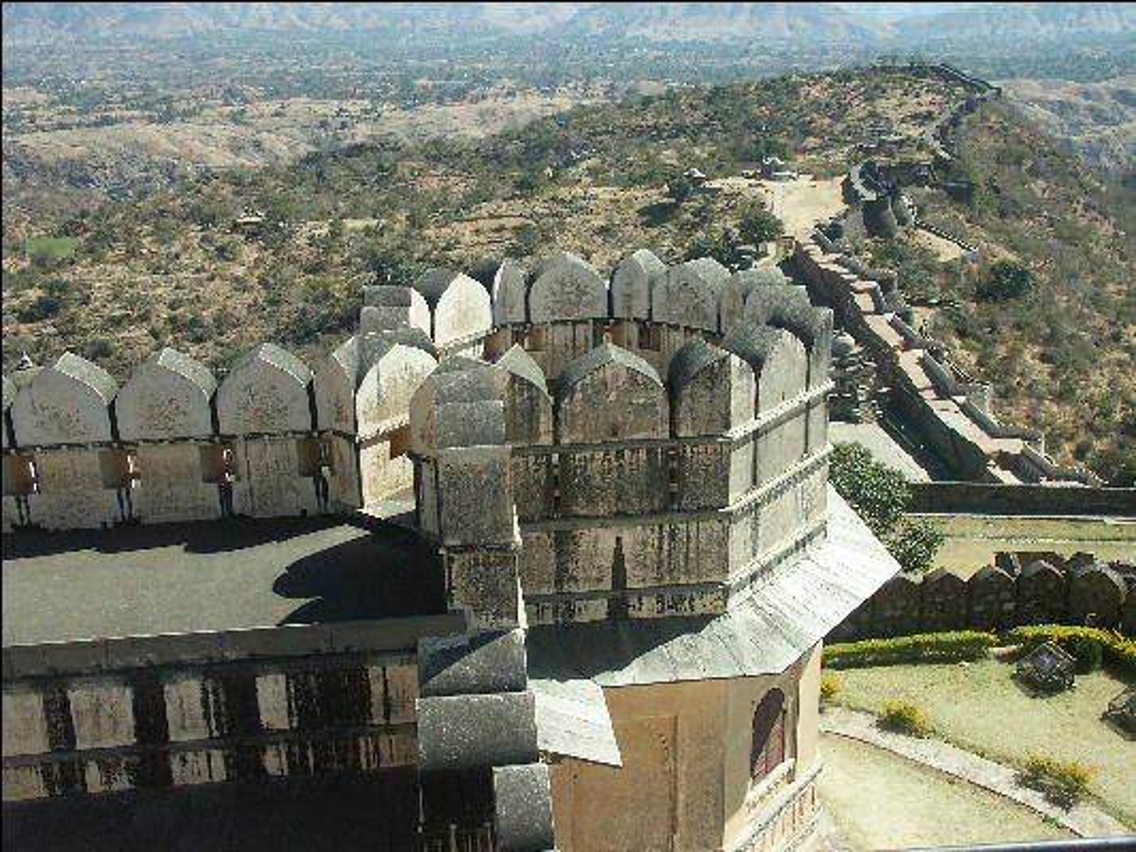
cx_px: 568
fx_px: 1182
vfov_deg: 39.7
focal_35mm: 36
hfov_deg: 51.3
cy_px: 426
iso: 100
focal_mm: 9.36
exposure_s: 1/320
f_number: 7.1
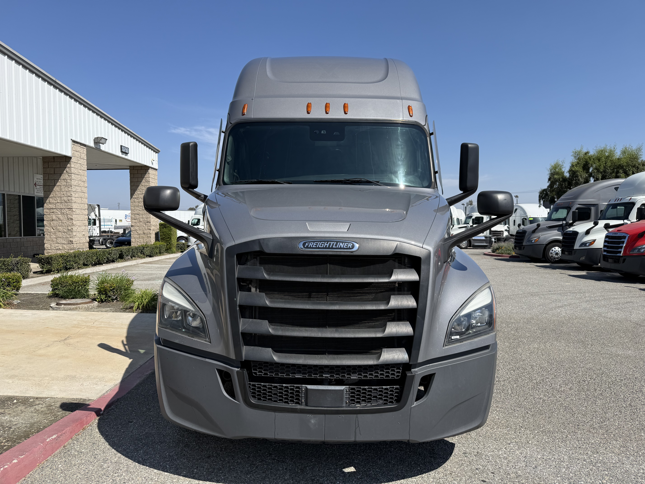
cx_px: 322
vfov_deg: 56.8
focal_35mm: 24
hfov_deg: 71.6
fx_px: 447
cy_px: 242
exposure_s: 1/4673
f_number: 1.78
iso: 80
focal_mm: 6.76
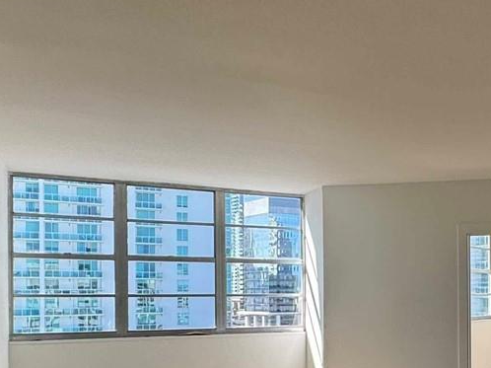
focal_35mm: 45
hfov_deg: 38.3
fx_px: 638
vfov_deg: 31.3
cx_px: 470
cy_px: 300
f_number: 2.2
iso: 40
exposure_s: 1/237
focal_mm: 2.22
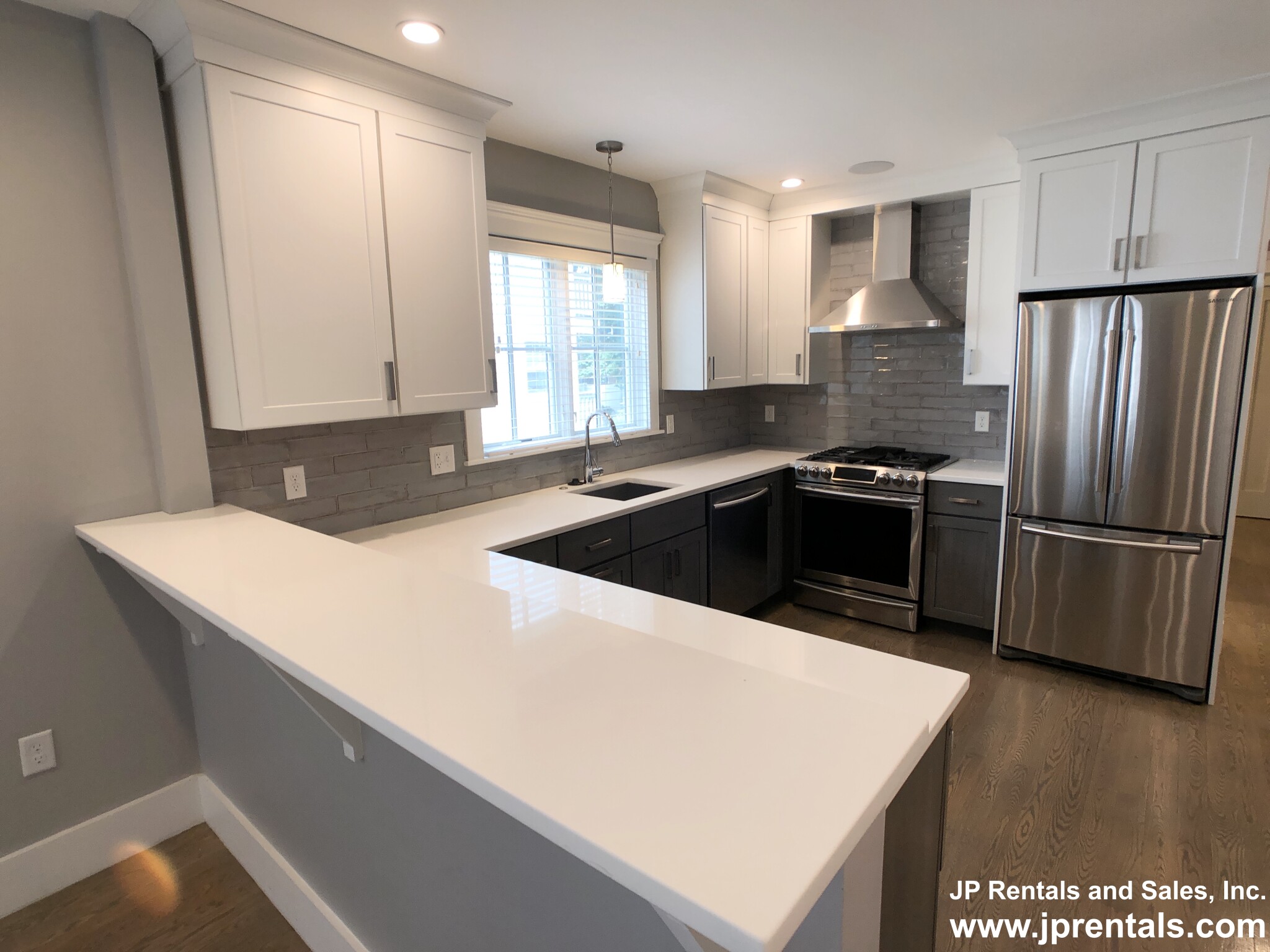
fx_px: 1027
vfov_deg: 49.7
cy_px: 476
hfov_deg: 63.4
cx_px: 635
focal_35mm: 28
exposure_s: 1/40
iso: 20
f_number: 1.8
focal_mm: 3.99
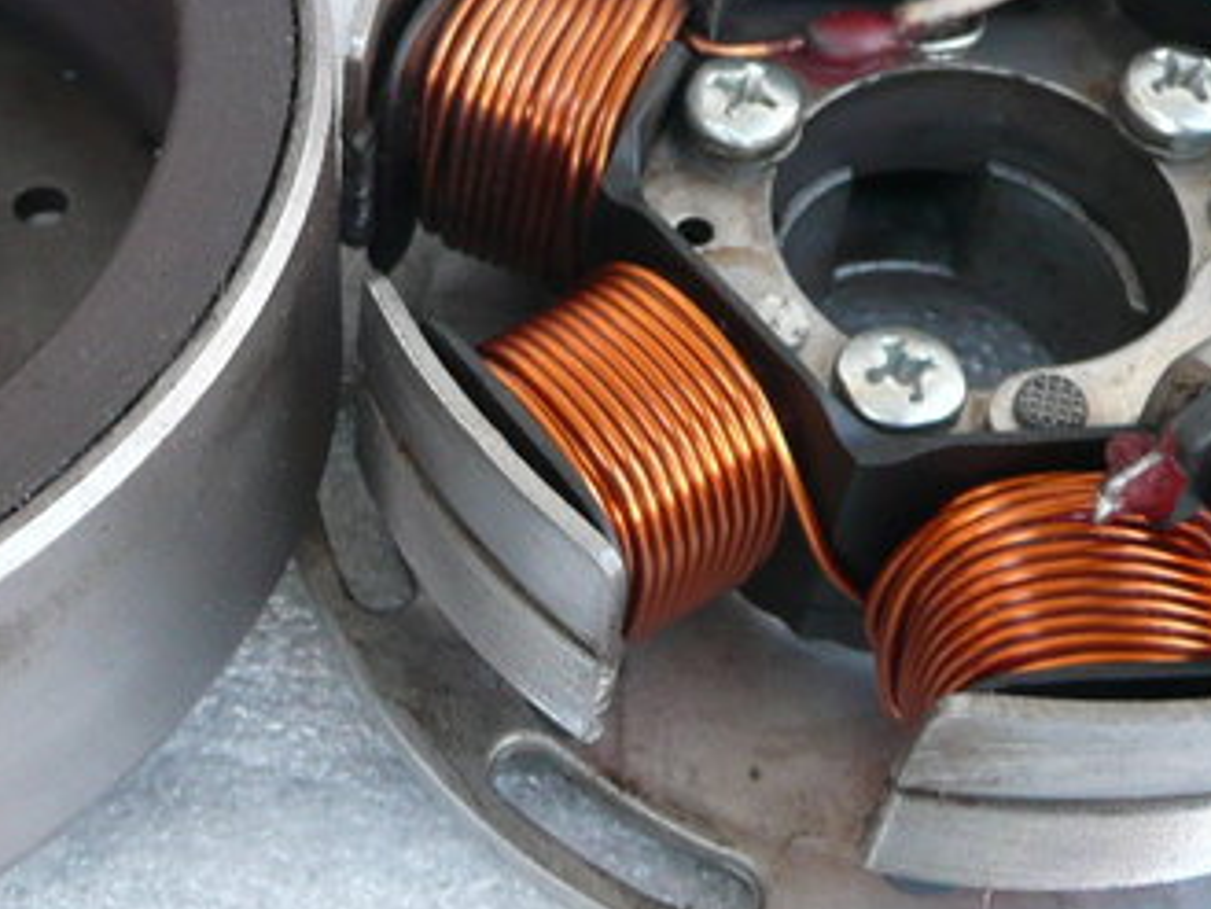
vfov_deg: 21.6
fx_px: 2380
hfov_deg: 27.8
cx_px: 202
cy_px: 438
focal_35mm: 68
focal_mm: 4.6
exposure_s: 1/30
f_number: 3.3
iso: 160
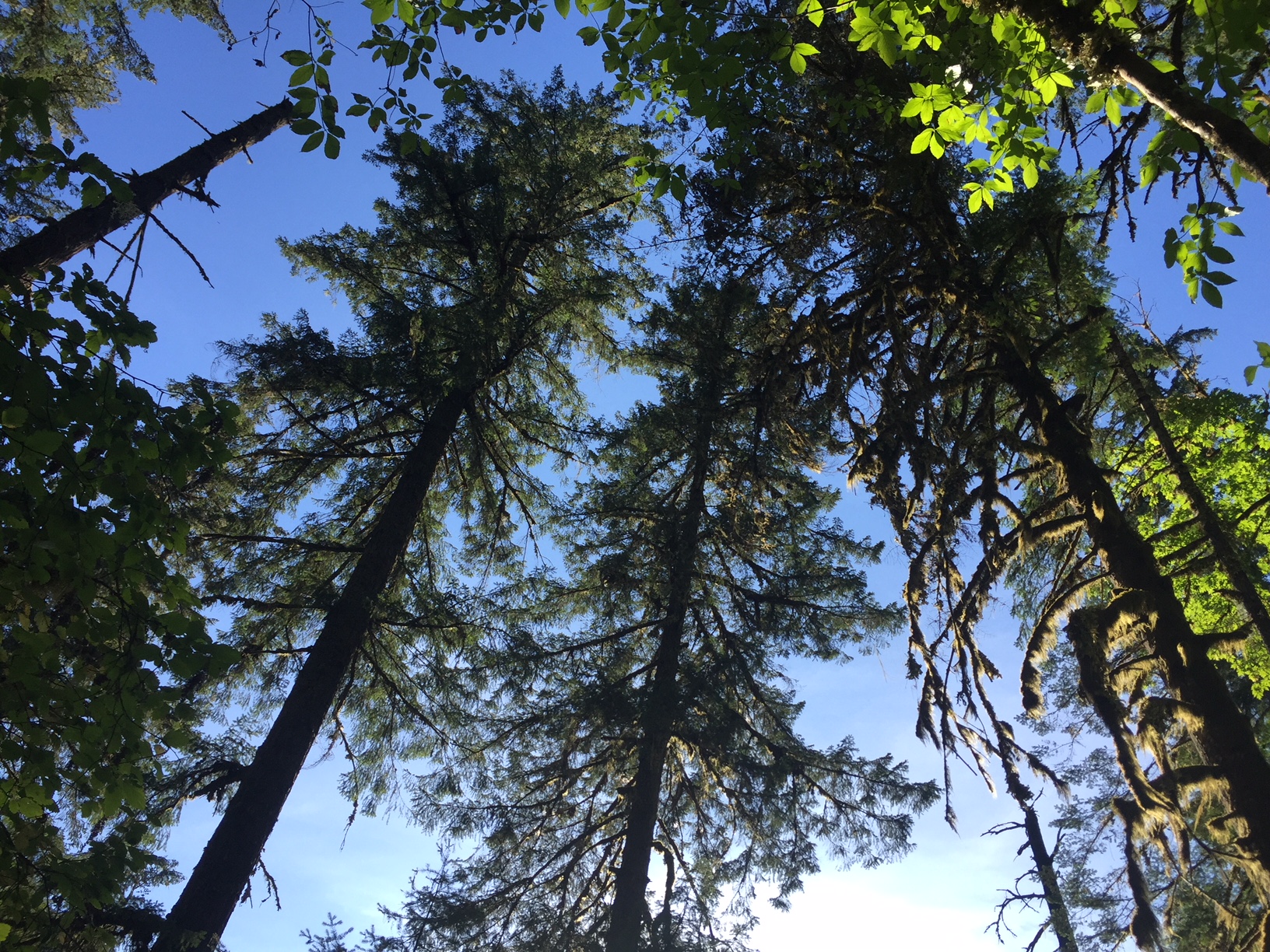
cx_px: 635
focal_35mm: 29
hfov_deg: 61.7
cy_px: 476
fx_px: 1064
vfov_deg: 48.2
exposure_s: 1/964
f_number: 2.2
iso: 32
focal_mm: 4.15
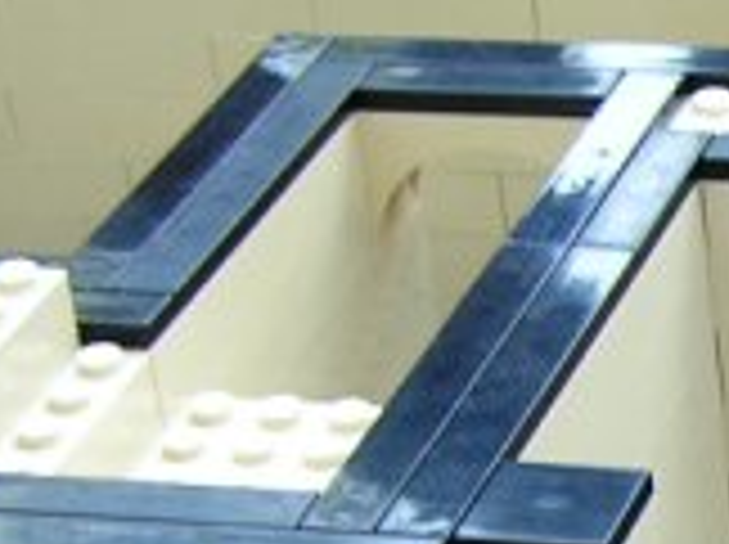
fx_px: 3953
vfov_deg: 7.8
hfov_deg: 9.7
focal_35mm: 188
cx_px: 1530
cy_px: 733
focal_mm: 6.3
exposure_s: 1/40
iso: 50
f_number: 3.2
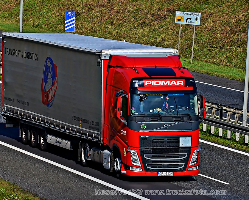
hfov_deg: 8.1
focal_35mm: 239
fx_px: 1762
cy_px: 100
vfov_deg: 6.5
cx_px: 110
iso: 200
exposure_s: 1/800
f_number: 8
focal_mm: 140
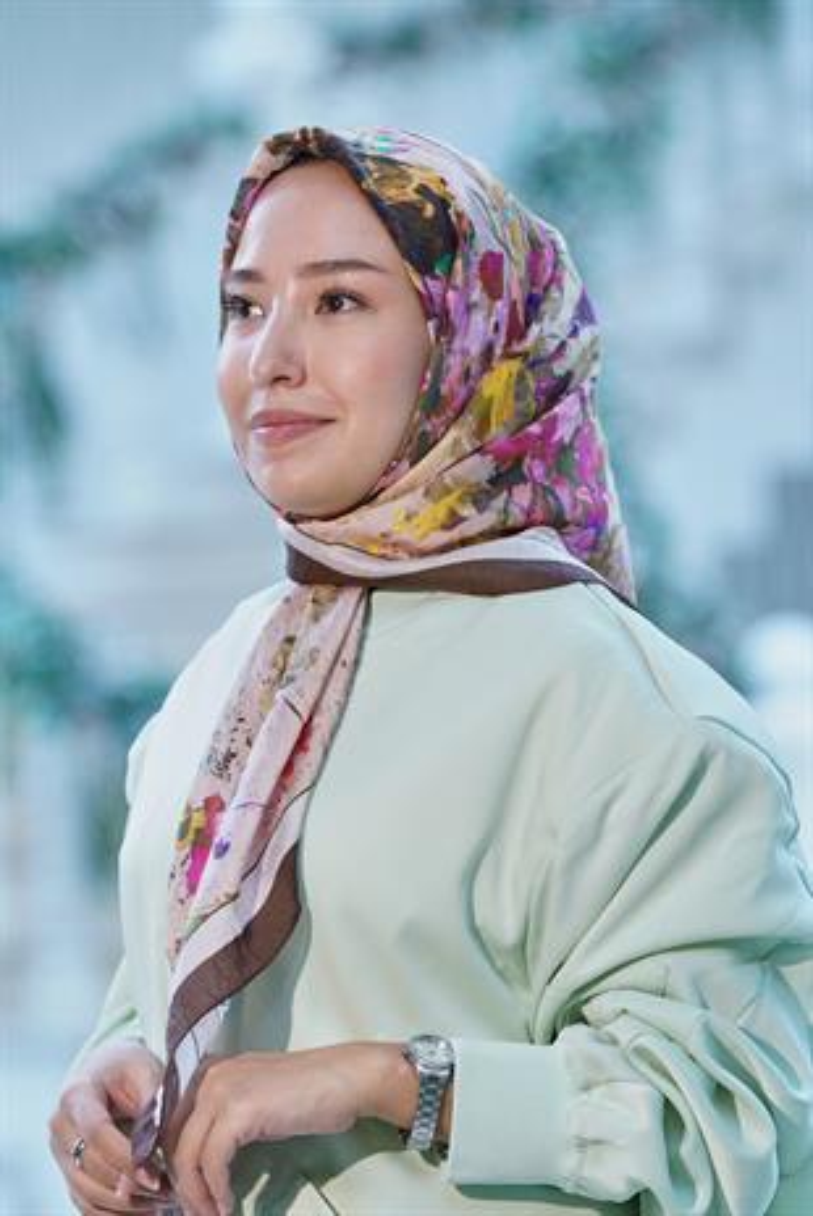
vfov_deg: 16.6
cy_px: 608
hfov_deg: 11.2
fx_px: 4160
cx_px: 406
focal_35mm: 123
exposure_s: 1/200
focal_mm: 123
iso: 640
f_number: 3.5
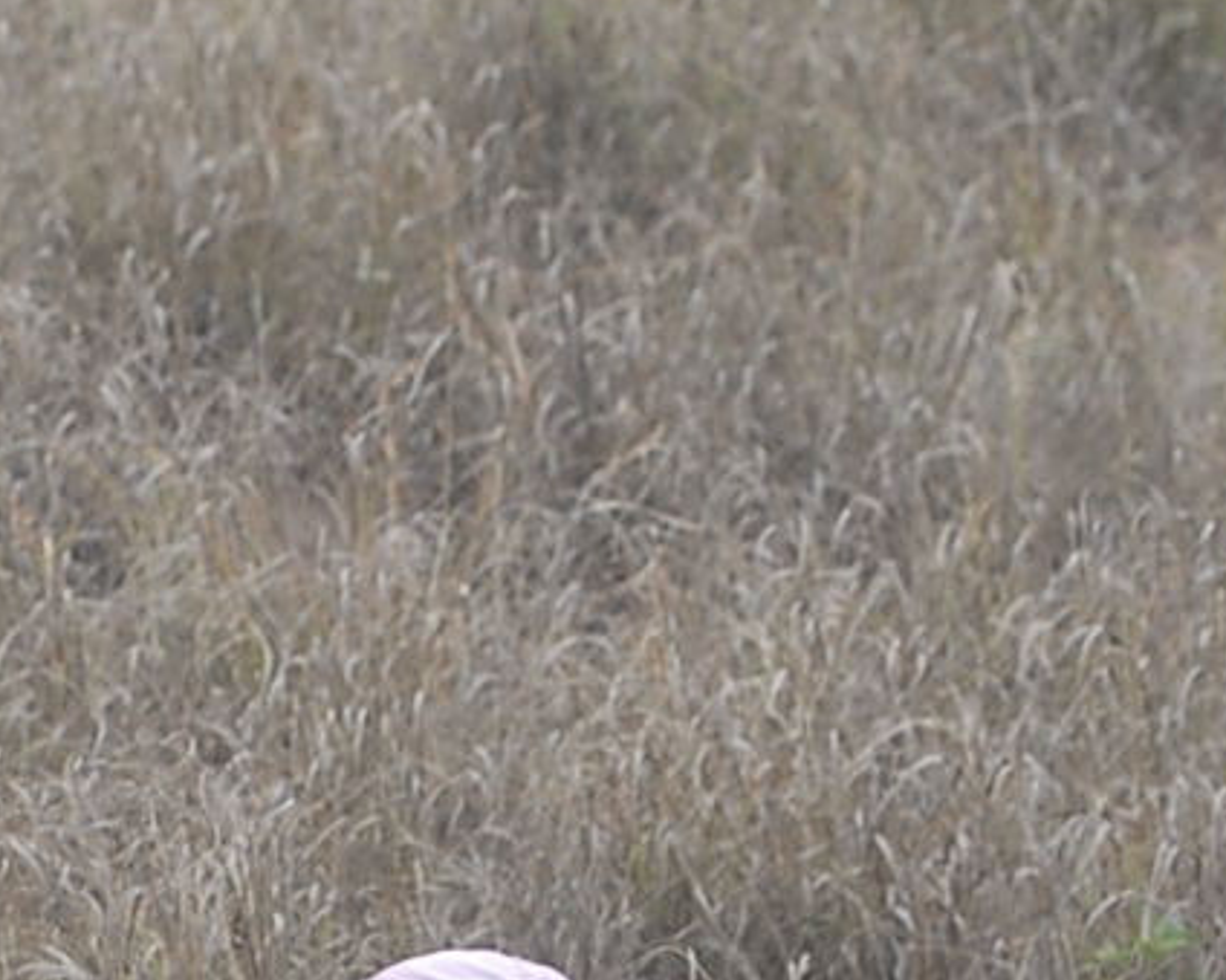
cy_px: 1515
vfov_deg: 3.4
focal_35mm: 451
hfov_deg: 4.3
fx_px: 16361
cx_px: -604
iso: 320
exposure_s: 1/160
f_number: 6.3
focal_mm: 70
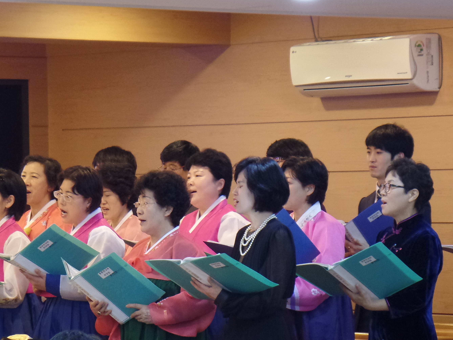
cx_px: 214
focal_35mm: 196
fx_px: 2565
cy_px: 202
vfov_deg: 7.6
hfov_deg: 10.1
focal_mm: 20.3
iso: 400
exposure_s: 1/20
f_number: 4
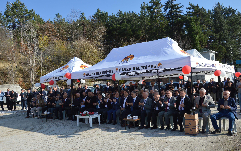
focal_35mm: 33
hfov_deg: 58.9
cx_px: 121
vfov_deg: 38.8
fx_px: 214
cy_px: 80
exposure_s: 1/250
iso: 100
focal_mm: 21
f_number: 8
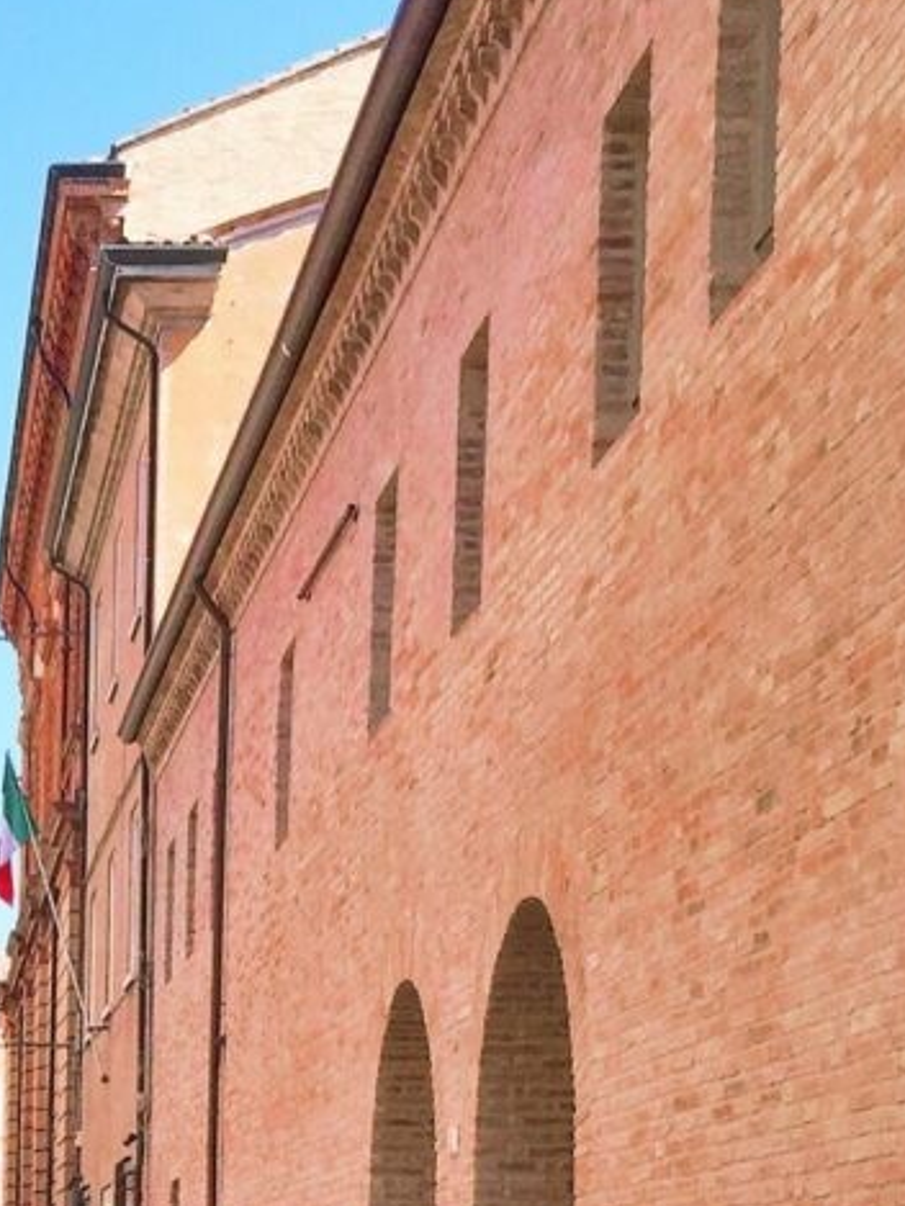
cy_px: 1405
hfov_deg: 15.6
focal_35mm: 89
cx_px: -332
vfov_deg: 20.7
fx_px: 3101
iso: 32
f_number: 2.2
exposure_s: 1/1199
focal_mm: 4.15
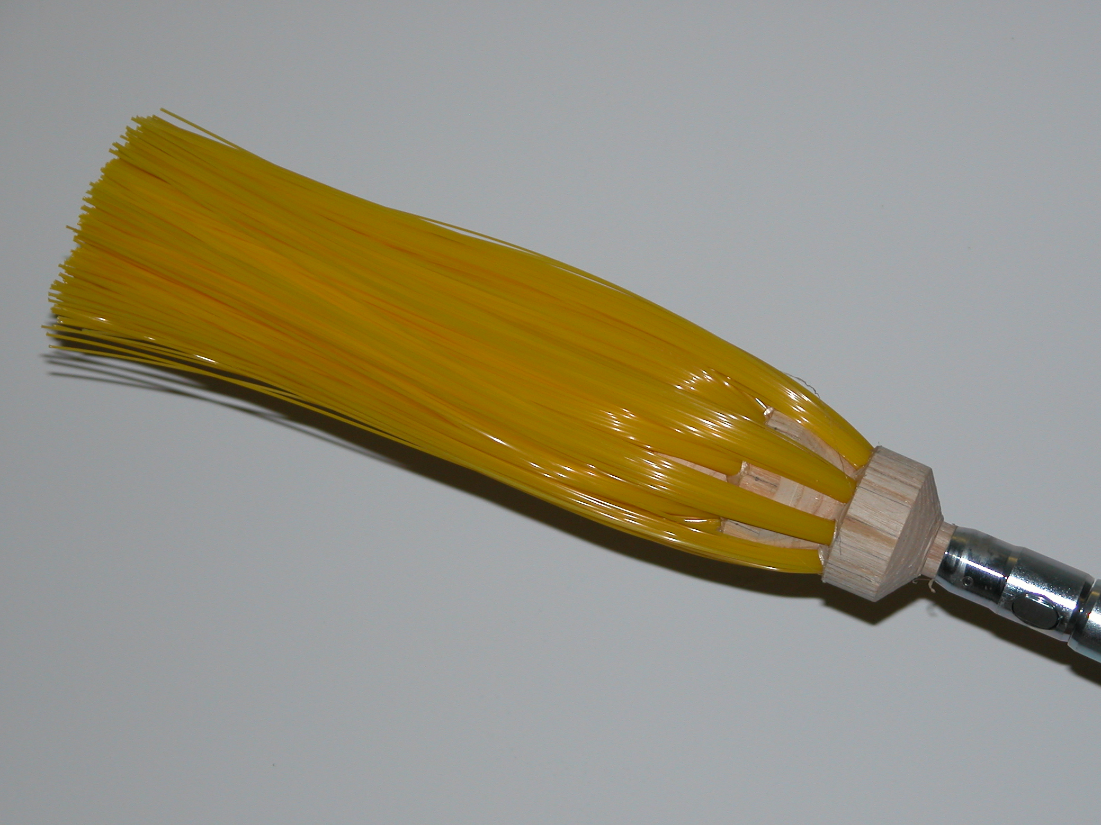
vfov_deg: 9.0
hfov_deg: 12.0
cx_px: 621
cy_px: 457
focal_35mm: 165
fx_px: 5248
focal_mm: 34.7
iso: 100
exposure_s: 1/500
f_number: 3.8
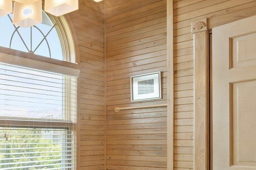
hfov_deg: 34.8
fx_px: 292
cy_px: 150
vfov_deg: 31.3
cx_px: -69
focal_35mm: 41
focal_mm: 14
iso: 100
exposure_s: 1/10
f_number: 8
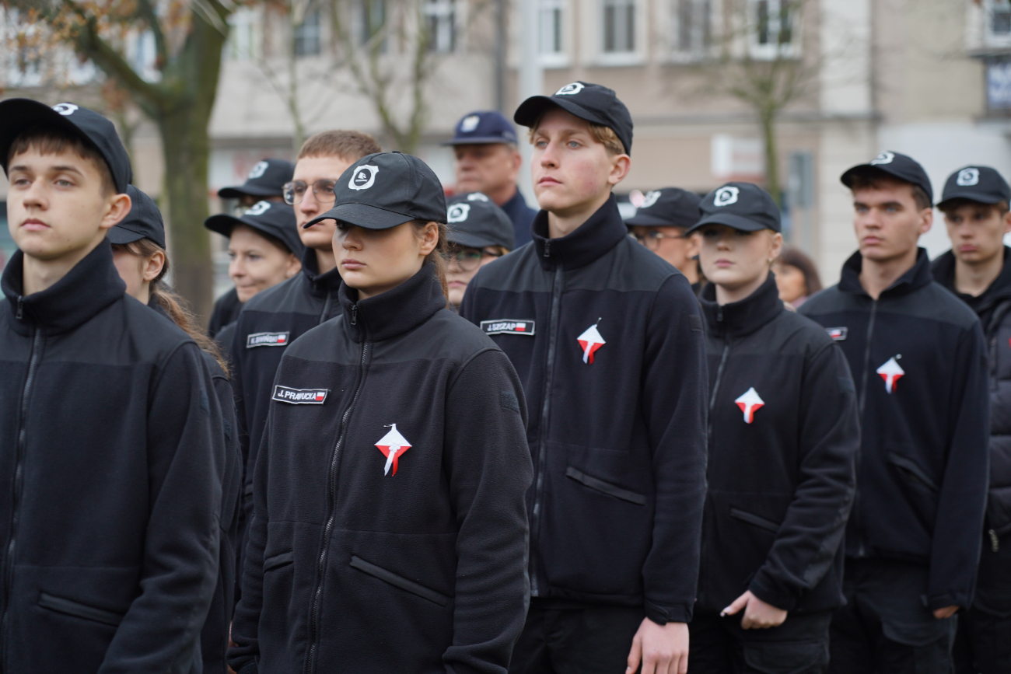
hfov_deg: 19.5
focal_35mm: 105
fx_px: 2949
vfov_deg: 13.0
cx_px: 506
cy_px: 337
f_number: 4
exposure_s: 1/100
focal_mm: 105
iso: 200
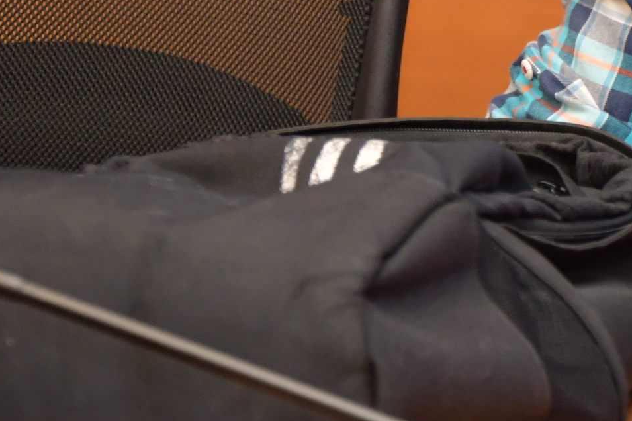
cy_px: -177
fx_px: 3685
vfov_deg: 6.5
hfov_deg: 9.6
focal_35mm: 210
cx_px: 893
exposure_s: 1/60
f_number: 4.8
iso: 1250
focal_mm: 48
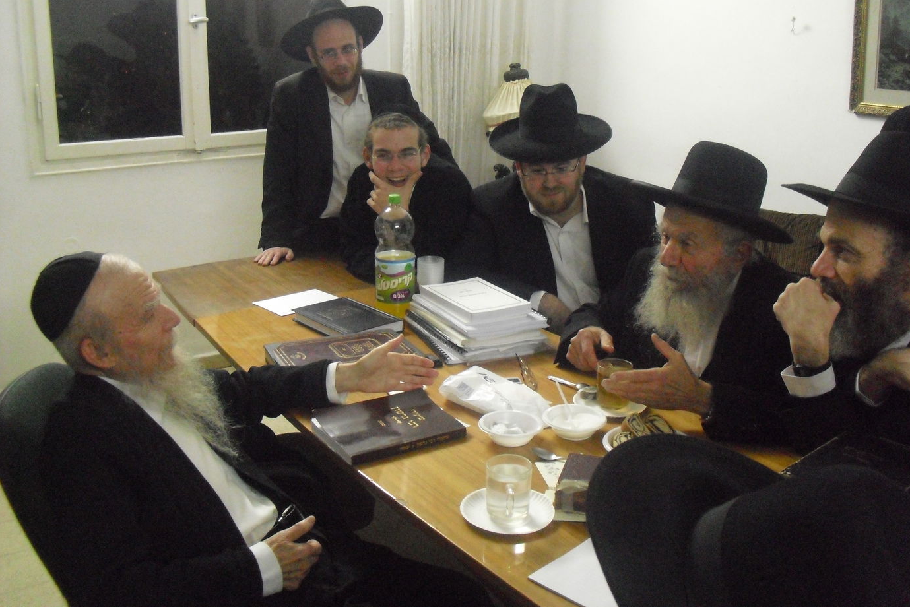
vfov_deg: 35.0
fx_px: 961
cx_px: 461
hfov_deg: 50.7
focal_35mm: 38
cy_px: 261
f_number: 3.1
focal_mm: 6.3
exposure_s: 1/60
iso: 800
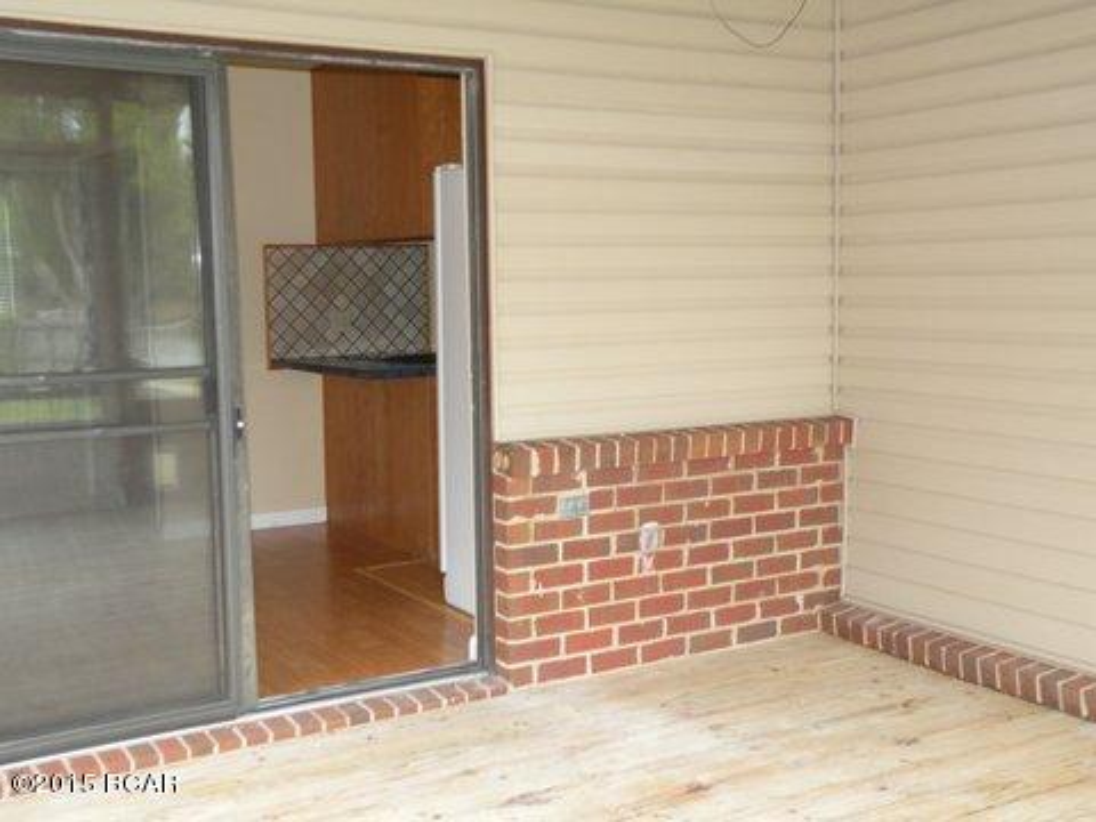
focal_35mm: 42
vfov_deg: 34.3
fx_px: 1330
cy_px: 411
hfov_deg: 44.8
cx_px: 548
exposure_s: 1/41.2
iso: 200
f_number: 3.2
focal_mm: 7.4
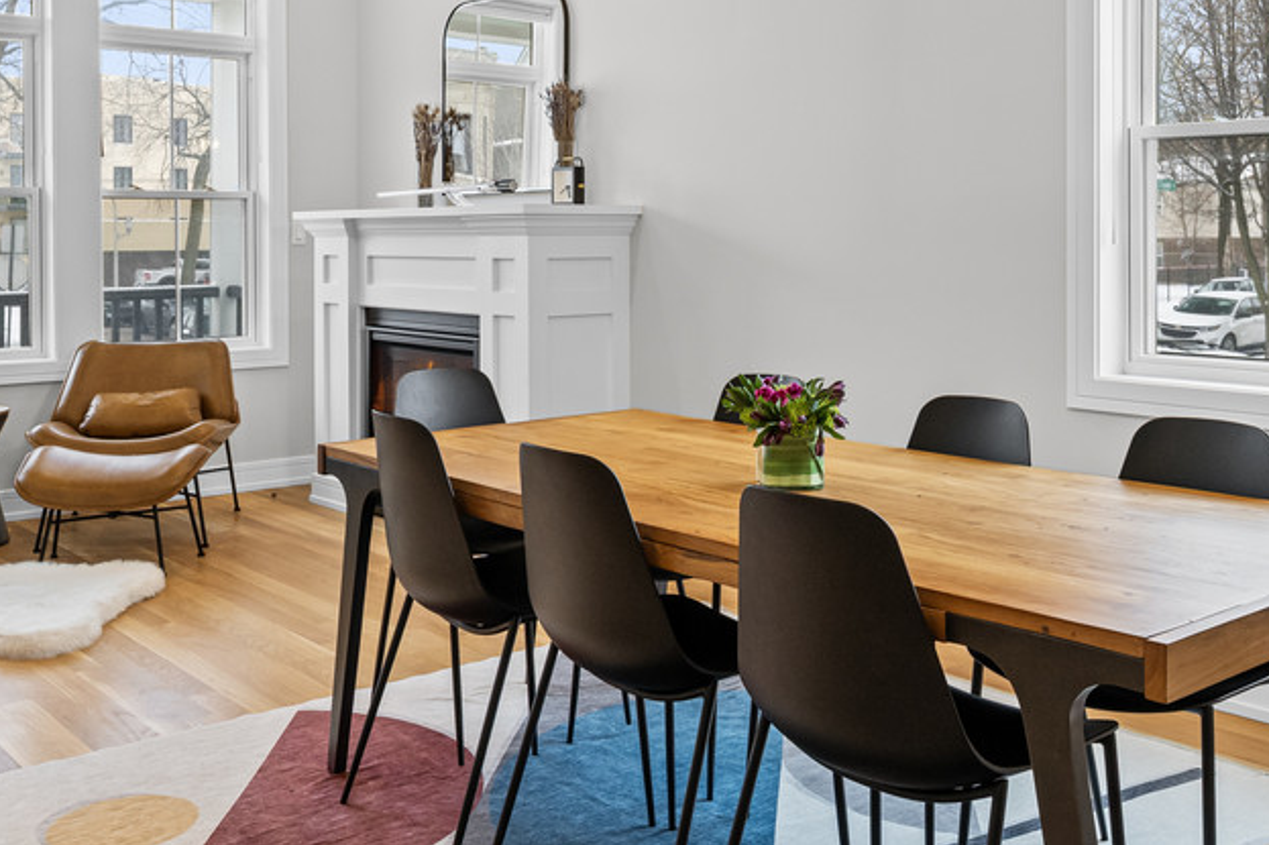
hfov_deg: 48.1
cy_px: 236
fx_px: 1420
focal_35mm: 40
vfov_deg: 32.7
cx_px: 599
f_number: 8
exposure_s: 1/8
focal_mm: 15.5
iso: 400
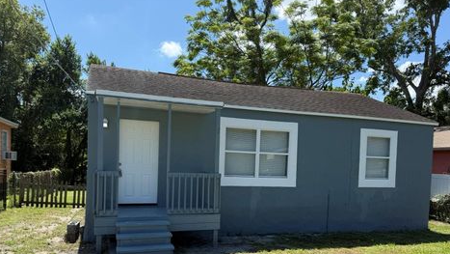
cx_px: 230
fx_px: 334
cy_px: 174
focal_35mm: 28
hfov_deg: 67.9
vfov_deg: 40.9
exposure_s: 1/2703
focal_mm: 6.76
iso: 80
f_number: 1.78
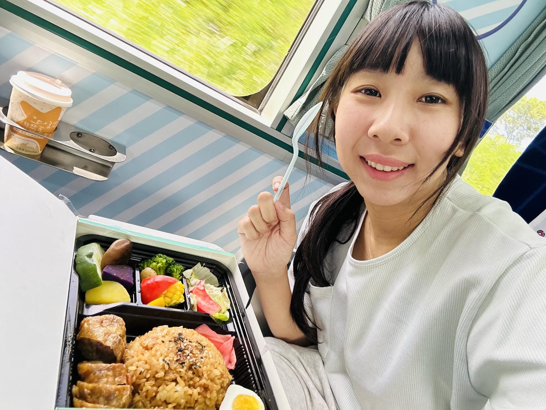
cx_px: 273
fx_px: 363
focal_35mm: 23
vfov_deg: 58.9
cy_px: 205
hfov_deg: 73.9
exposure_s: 1/60
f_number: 1.9
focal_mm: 2.69
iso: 125
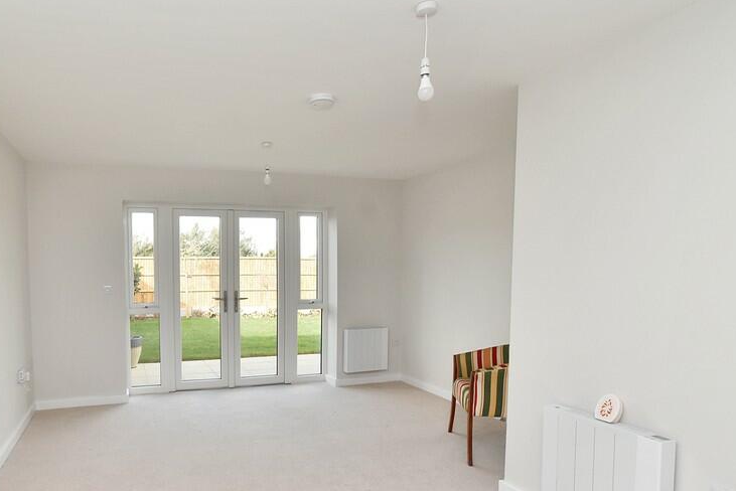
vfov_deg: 58.8
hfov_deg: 78.7
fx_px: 429
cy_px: 304
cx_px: 250
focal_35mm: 21
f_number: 7.1
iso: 800
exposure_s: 1/200
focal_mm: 10
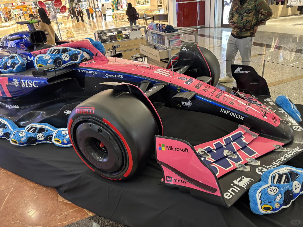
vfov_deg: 53.1
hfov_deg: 67.3
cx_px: 152
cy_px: 114
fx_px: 228
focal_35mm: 26
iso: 160
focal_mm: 5.96
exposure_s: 1/50
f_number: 1.6
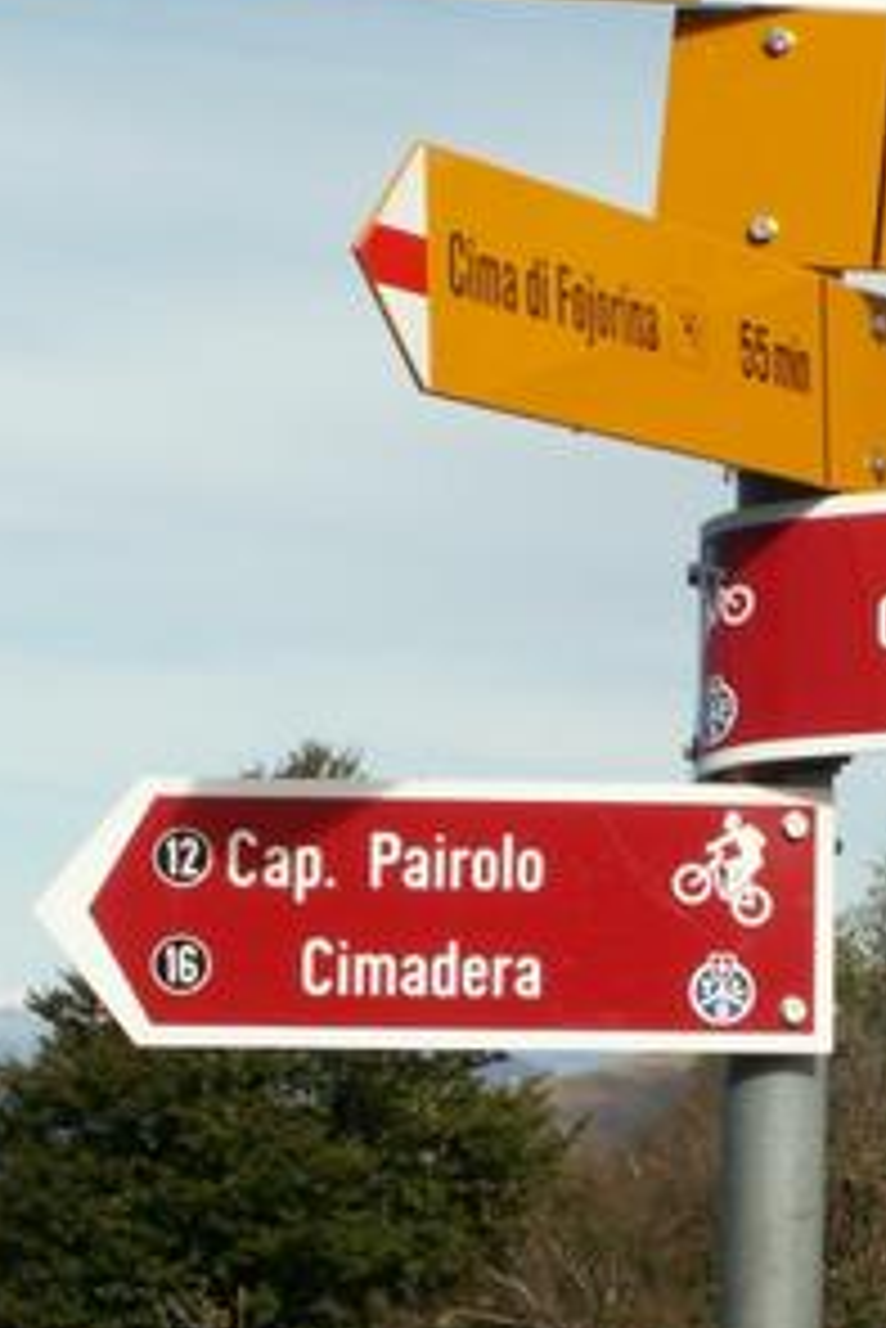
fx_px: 3908
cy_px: 891
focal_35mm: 106
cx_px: 742
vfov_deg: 19.2
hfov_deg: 12.9
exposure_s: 1/160
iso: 50
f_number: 8
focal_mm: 7.8
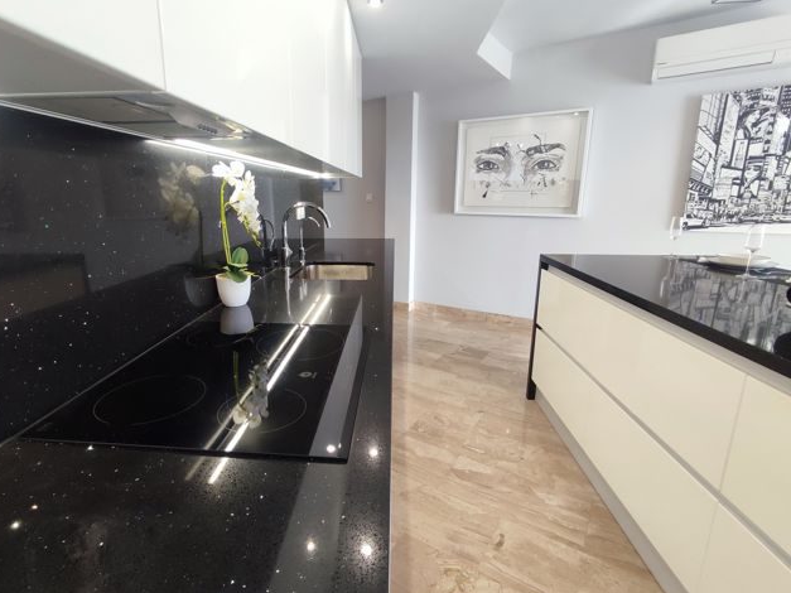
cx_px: 348
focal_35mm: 18
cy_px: 292
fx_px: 411
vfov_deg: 71.6
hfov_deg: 87.4
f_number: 2.2
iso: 202
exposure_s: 1/100
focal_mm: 1.65
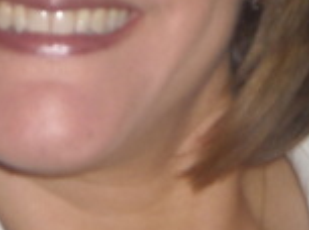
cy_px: -92
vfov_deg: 6.5
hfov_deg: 8.8
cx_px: 50
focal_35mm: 224
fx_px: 1995
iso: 200
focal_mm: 12.3
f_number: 3.9
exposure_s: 1/125
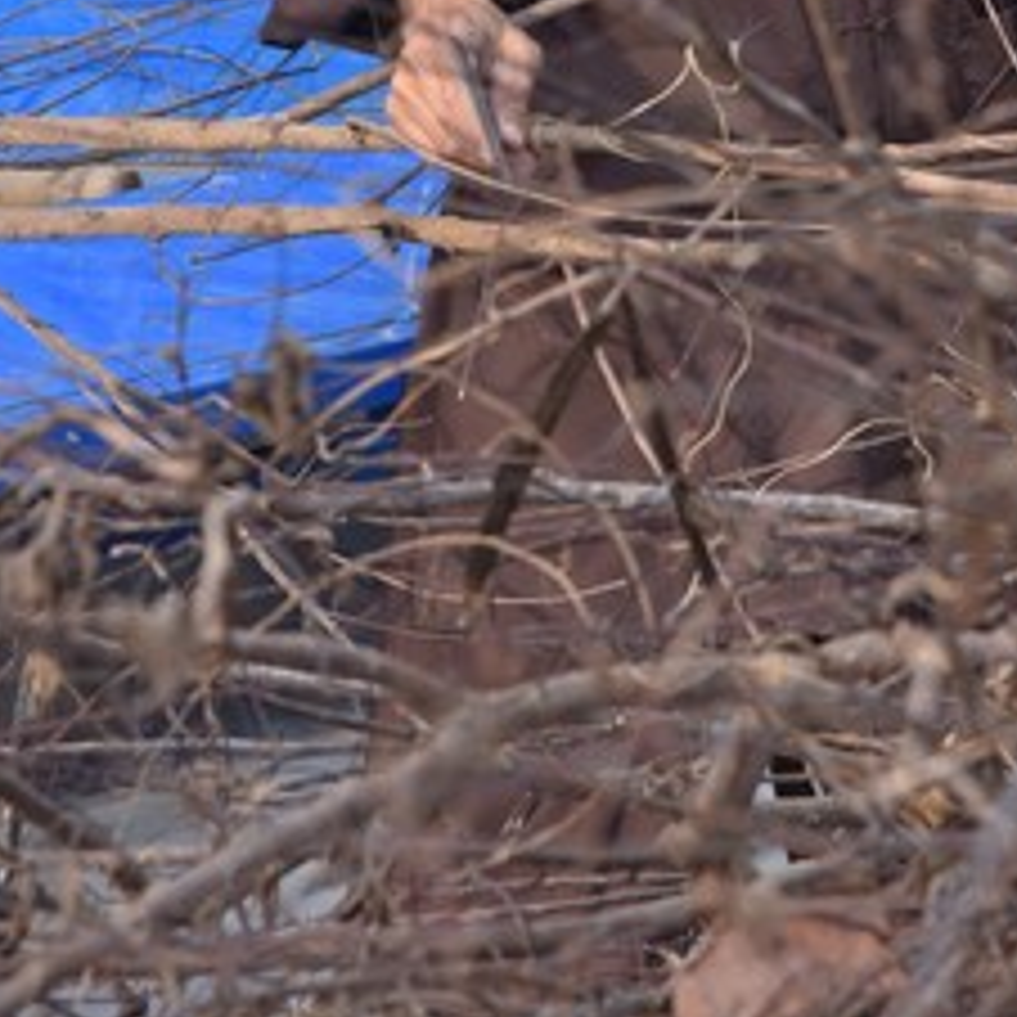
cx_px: 756
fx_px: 8144
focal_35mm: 245
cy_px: -410
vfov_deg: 7.1
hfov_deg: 7.1
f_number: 6.3
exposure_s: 1/160
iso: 100
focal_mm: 100
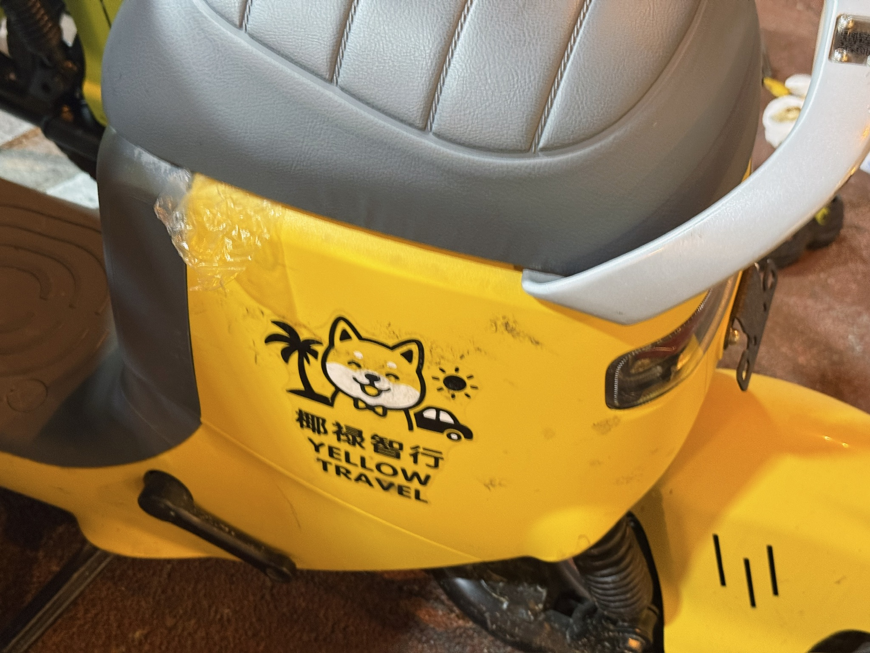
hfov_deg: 39.7
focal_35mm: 48
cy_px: 326
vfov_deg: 30.3
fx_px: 1206
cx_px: 435
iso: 250
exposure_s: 1/33
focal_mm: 6.76
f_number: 1.78
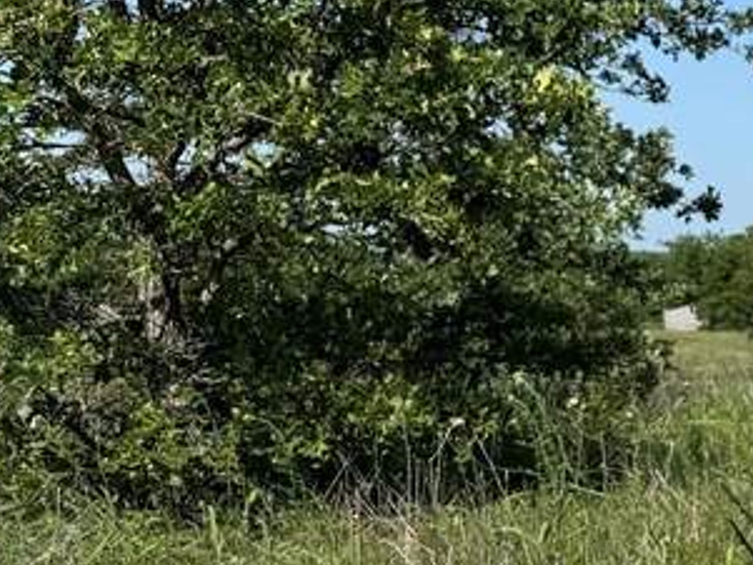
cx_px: 1526
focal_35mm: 102
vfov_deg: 14.5
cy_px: 422
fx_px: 2220
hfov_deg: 15.3
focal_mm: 6.76
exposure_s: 1/4950
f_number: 1.78
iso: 80
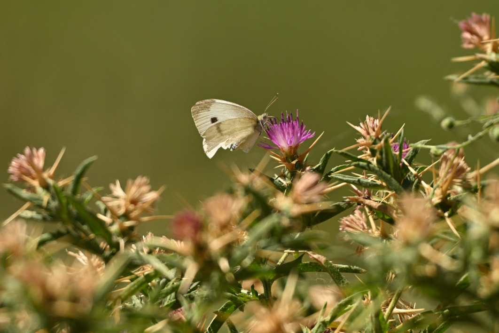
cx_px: 250
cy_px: 166
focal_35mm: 900
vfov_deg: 1.5
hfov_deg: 2.3
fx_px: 12474
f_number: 6.3
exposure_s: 1/2000
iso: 400
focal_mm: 600
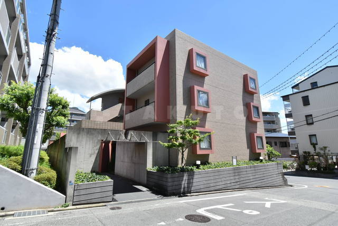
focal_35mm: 17
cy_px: 113
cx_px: 169
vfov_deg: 69.8
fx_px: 162
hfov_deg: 92.4
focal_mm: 11.5
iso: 1000
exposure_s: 1/1600
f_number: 8
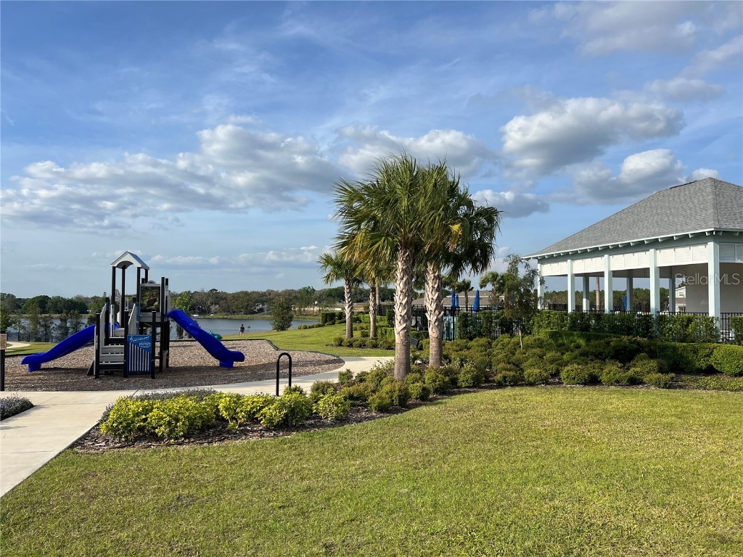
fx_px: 558
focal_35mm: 26
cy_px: 278
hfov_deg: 67.3
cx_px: 372
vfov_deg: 53.1
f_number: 1.5
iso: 50
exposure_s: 1/4444
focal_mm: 5.7
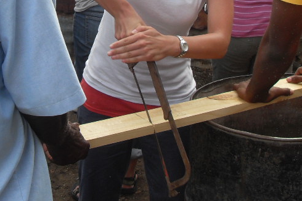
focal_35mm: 76
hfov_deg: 26.6
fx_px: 638
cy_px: -13
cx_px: 177
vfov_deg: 17.4
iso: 80
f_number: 2.8
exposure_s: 1/350
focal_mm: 6.3
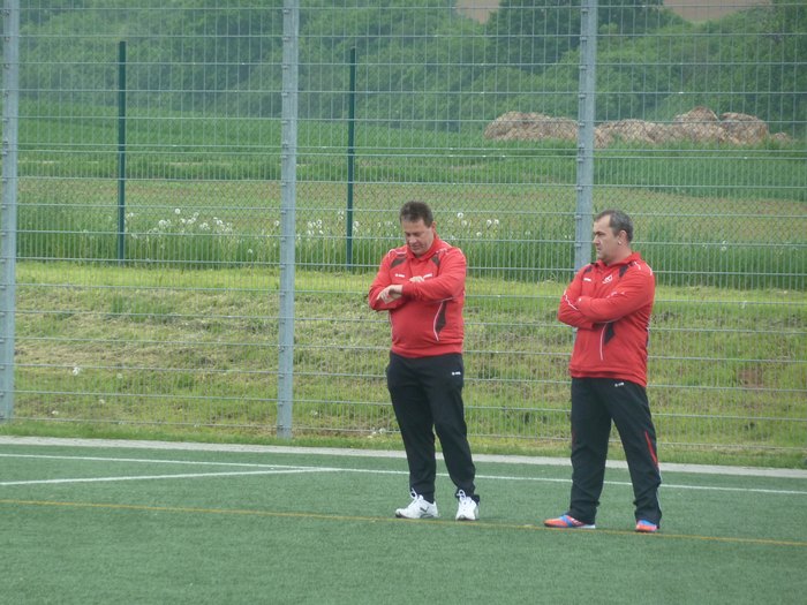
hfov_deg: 6.6
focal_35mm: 300
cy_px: 302
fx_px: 6994
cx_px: 404
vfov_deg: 5.0
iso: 160
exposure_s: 1/125
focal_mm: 49.2
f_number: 4.9
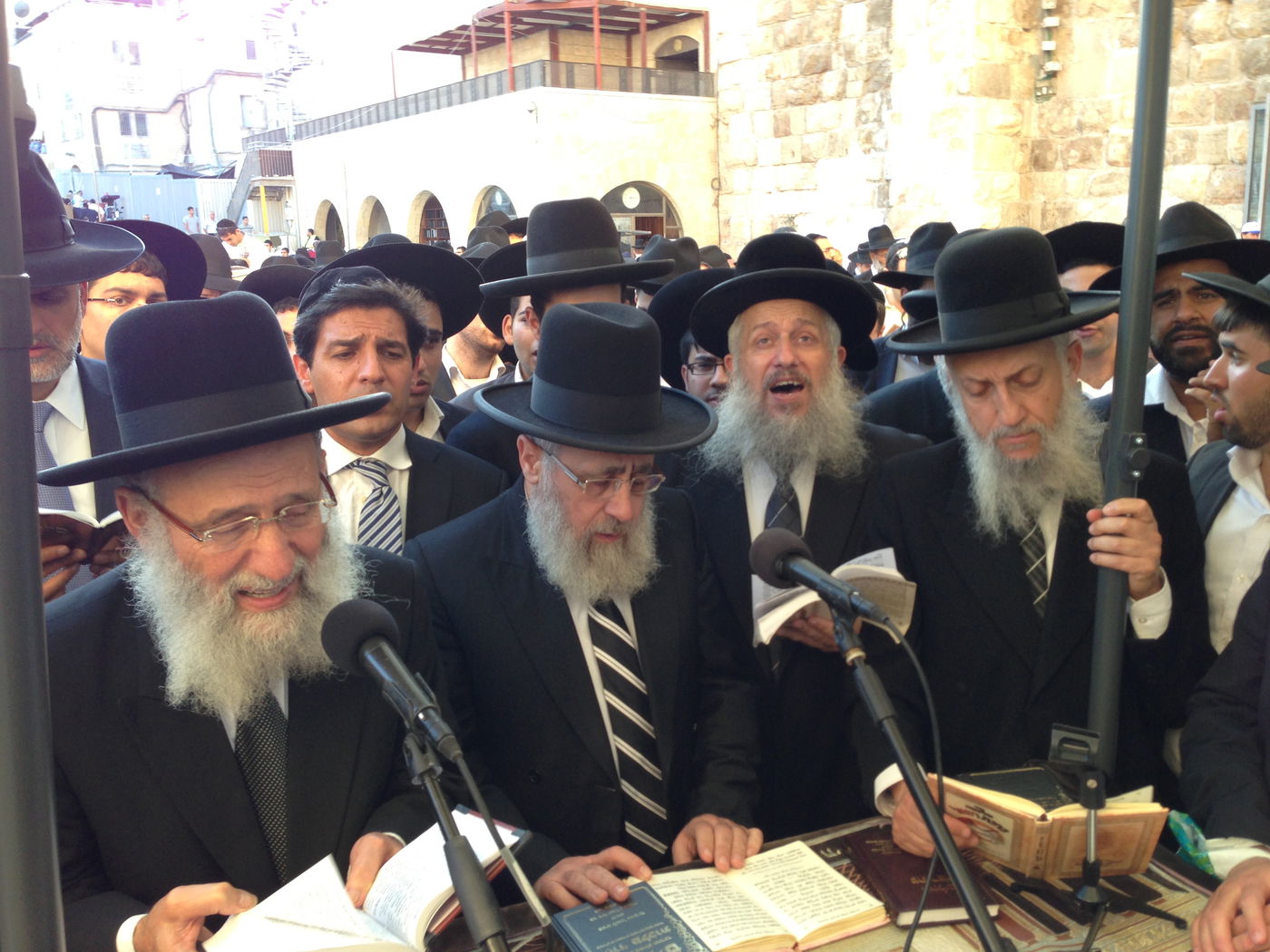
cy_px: 476
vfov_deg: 42.9
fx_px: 1211
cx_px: 635
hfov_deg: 55.4
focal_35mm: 33
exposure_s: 1/60
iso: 64
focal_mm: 4.13
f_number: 2.4
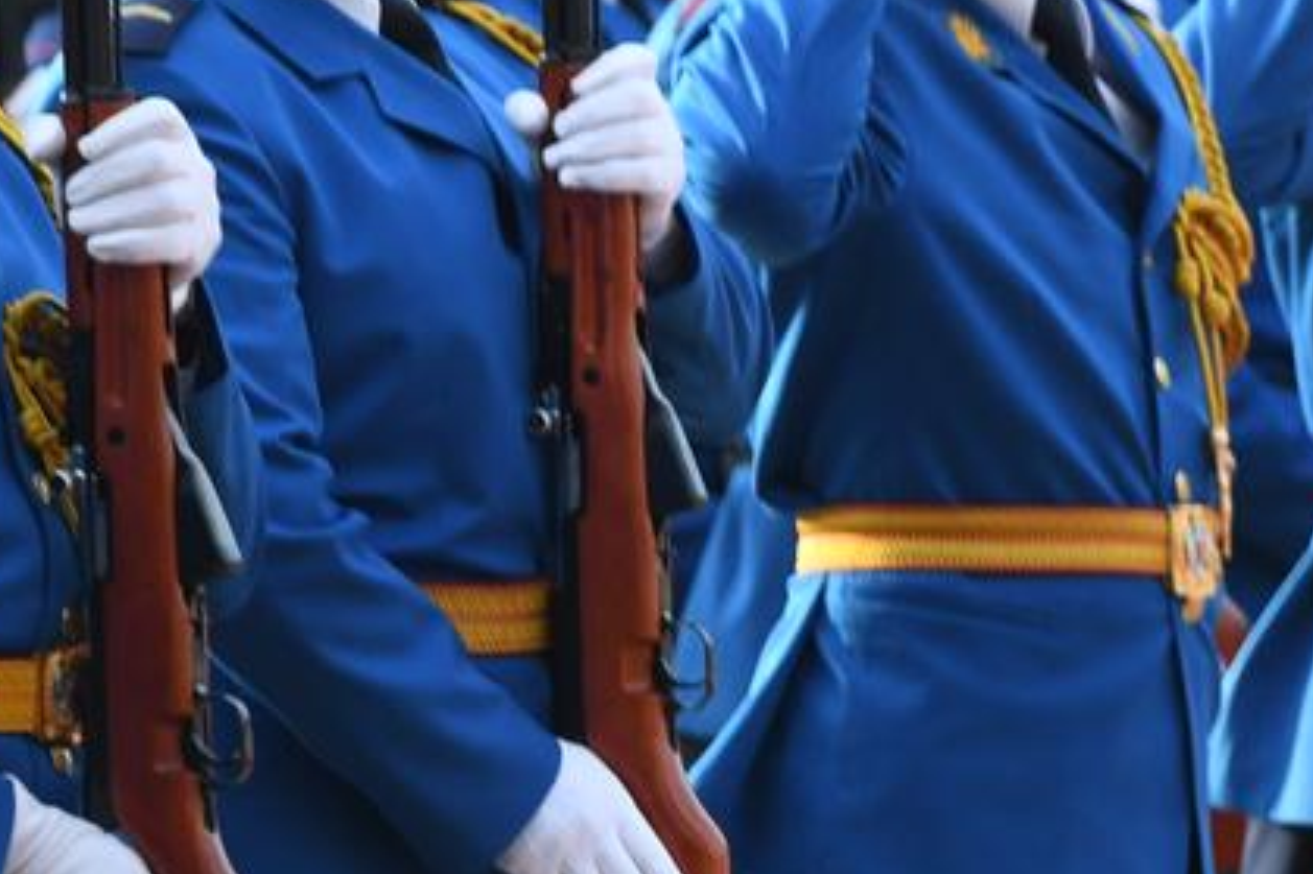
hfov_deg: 4.0
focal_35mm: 516
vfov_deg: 2.7
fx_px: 18811
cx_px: 2460
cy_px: 650
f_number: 5.6
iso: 1000
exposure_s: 1/1250
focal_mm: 135
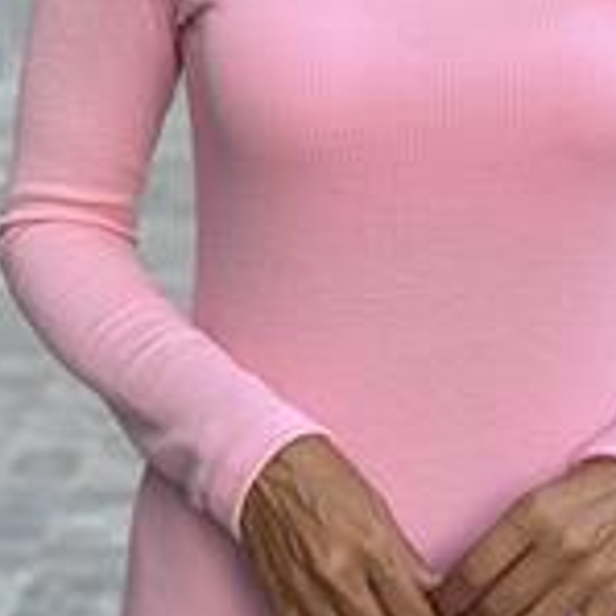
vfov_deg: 12.0
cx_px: 422
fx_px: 2899
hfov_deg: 12.1
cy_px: -17
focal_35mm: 144
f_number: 1.78
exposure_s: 1/431
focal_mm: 6.86
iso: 80
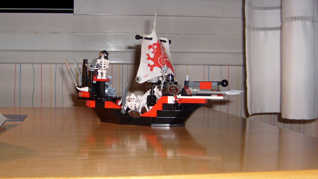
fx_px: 379
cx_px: 140
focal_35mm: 45
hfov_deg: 45.4
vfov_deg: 26.5
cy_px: 96
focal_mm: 5.8
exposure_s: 1/45
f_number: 2.8
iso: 100
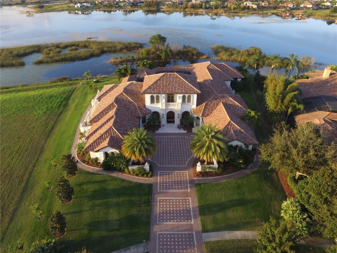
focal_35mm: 20
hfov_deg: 81.7
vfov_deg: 66.0
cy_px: 126
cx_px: 168
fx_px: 195
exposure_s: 1/260
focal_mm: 3.61
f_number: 2.8
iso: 100
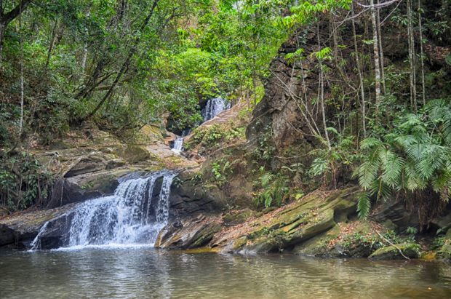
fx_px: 600
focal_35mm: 48
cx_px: 226
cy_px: 150
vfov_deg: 28.0
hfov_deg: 41.2
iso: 400
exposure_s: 1/100
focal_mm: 32
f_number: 4.8
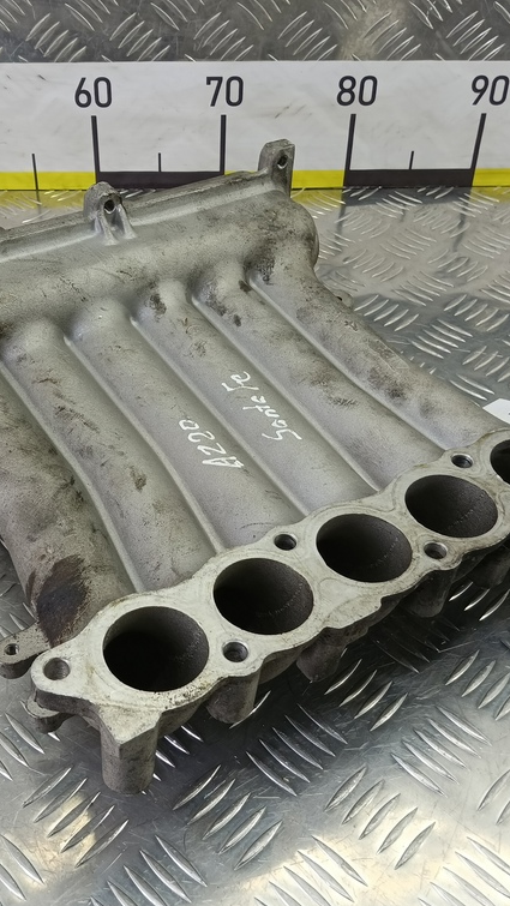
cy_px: 451
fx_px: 817
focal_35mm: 34
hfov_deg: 34.4
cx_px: 178
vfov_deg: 58.0
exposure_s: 1/50
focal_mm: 4.11
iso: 130
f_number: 1.6
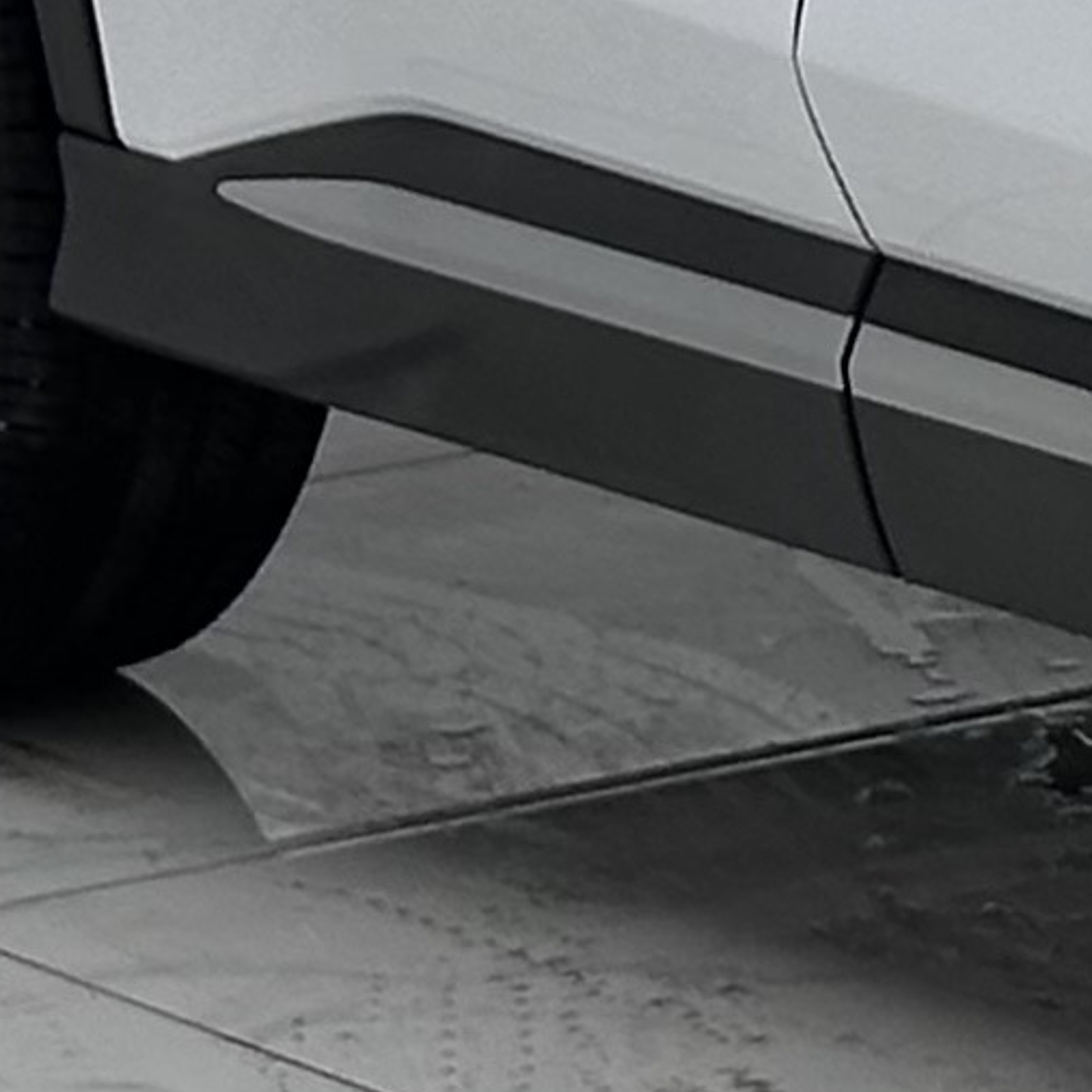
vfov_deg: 5.2
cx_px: 3190
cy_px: -417
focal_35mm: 338
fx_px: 12063
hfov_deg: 4.9
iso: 50
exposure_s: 1/194
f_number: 1.78
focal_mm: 6.86
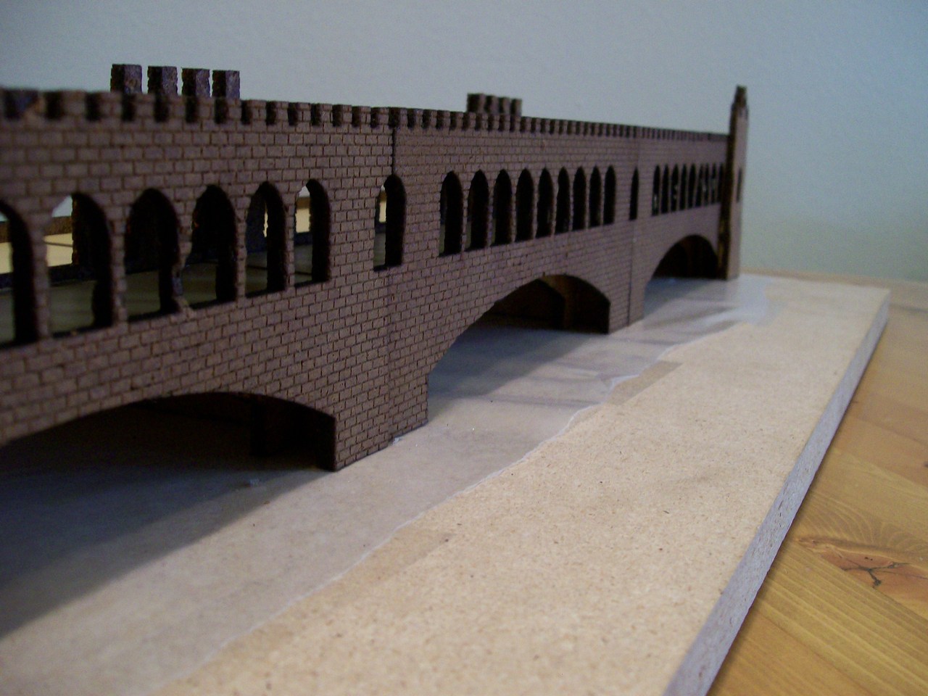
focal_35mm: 36
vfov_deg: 39.7
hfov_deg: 51.4
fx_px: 965
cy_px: 348
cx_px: 464
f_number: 2.7
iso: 160
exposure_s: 1/24.9
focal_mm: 6
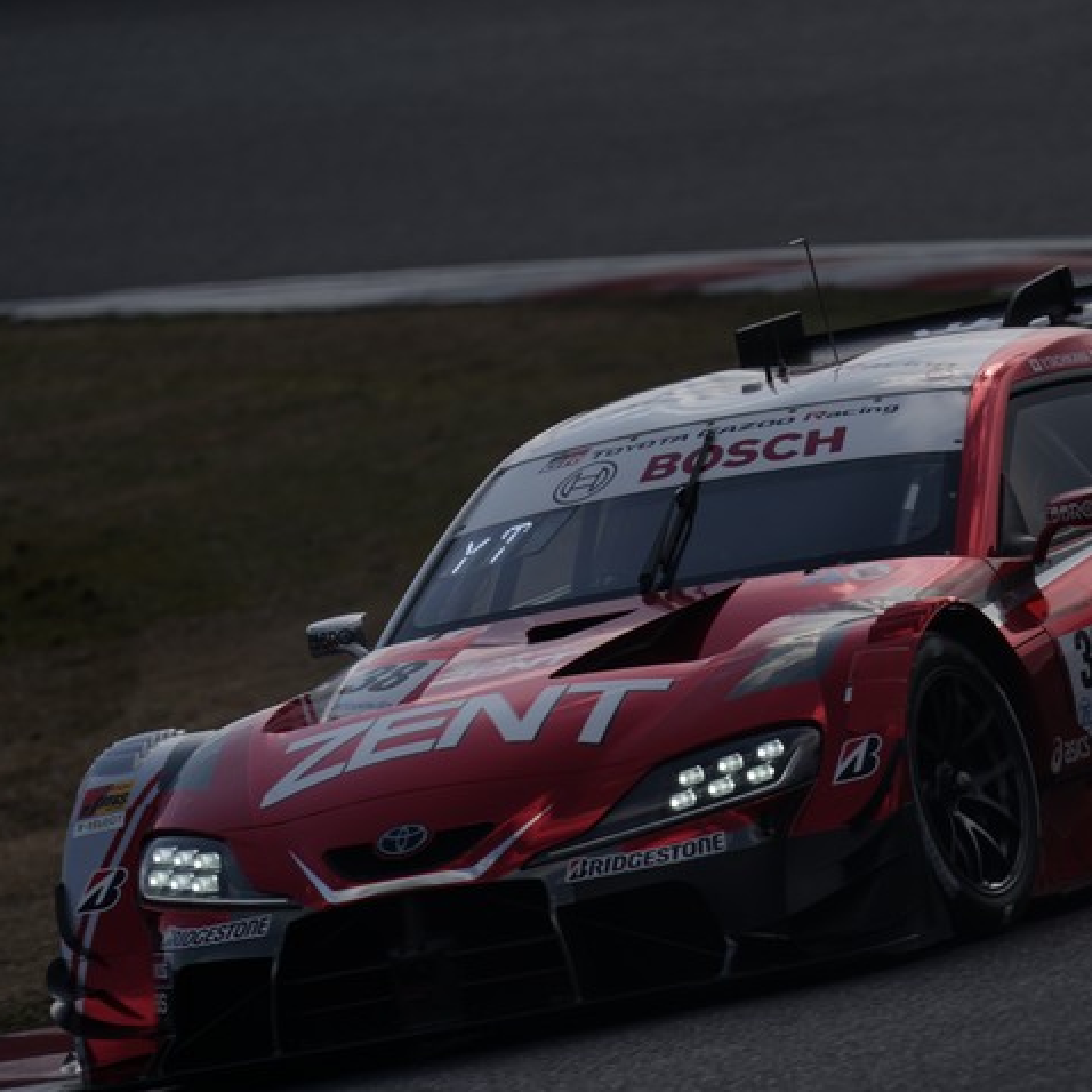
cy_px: 546
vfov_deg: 2.4
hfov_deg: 2.4
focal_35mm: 731
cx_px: 761
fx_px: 26090
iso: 50
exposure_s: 1/500
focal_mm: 571
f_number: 7.1
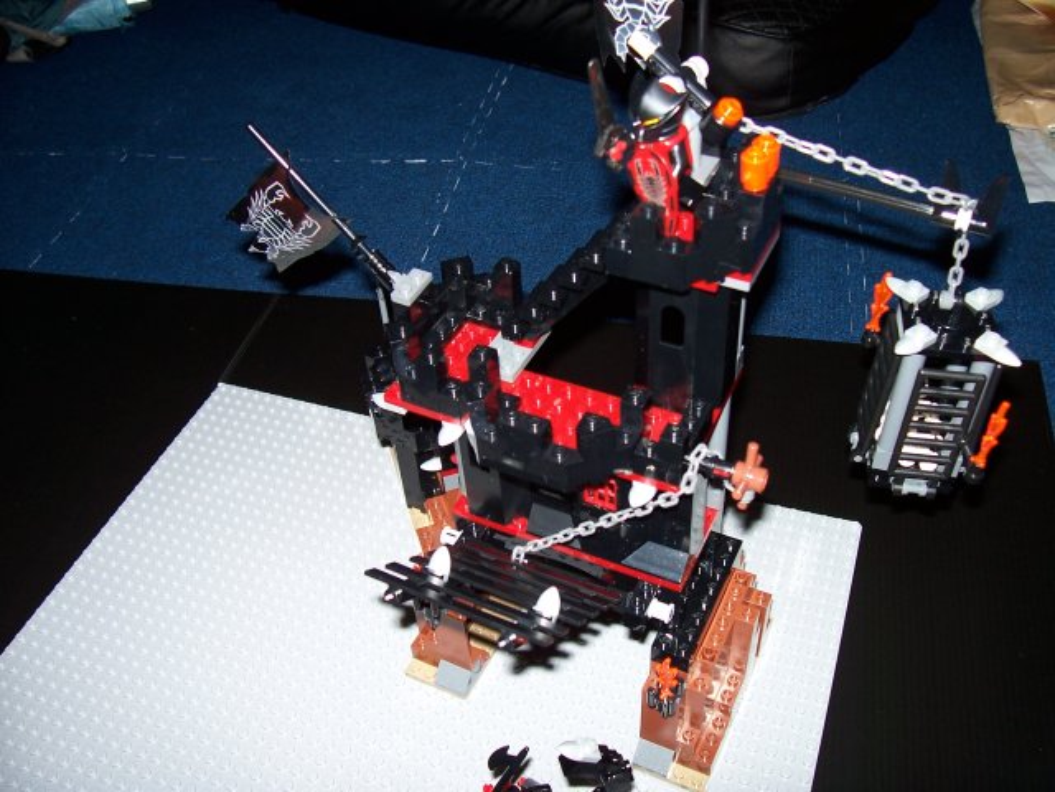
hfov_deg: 54.0
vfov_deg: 41.8
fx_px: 1036
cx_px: 528
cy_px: 396
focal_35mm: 34
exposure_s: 1/60
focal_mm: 5.6
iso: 80
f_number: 2.7
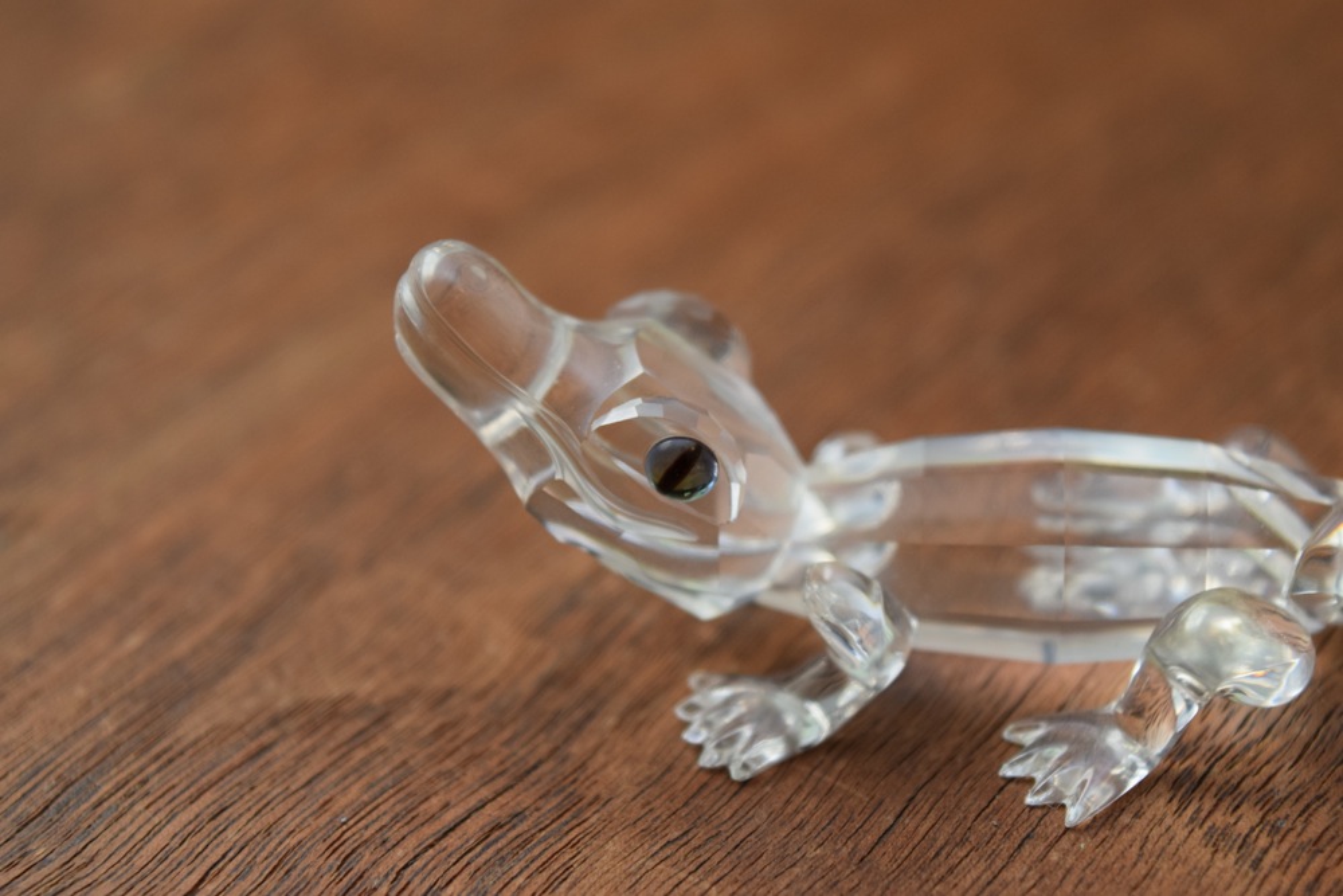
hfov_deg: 24.6
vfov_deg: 16.6
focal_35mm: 82
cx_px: 672
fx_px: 3078
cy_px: 448
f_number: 5.6
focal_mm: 55
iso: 800
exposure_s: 1/80
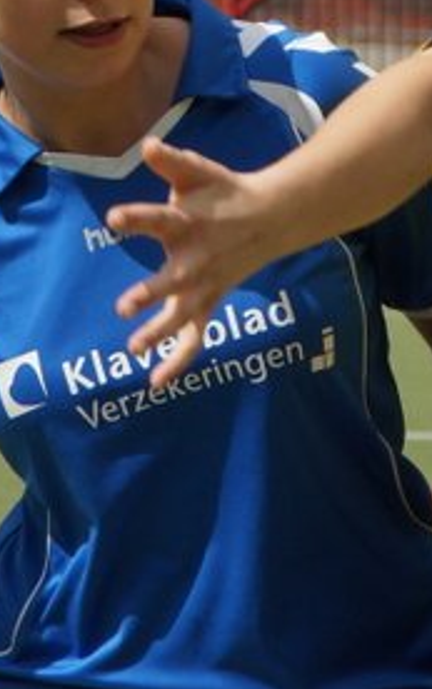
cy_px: 29
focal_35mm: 765
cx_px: 242
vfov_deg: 2.7
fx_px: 14379
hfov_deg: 1.7
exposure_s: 1/640
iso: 200
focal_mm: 135
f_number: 10
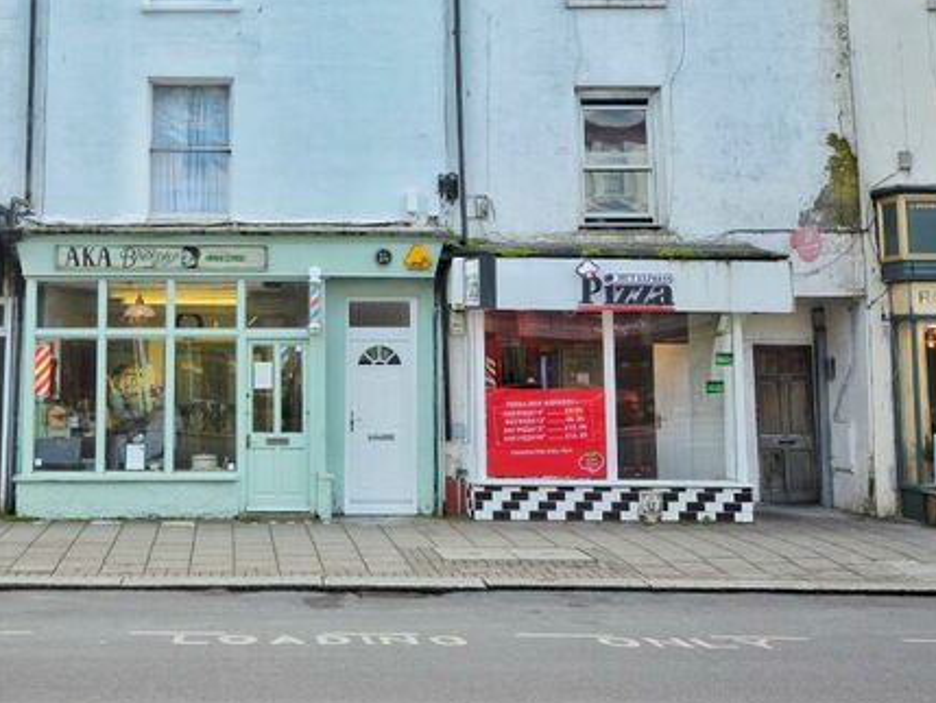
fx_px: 1271
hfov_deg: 39.4
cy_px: 212
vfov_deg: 30.6
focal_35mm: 47
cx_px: 236
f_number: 5.6
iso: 125
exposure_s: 1/125
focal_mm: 20
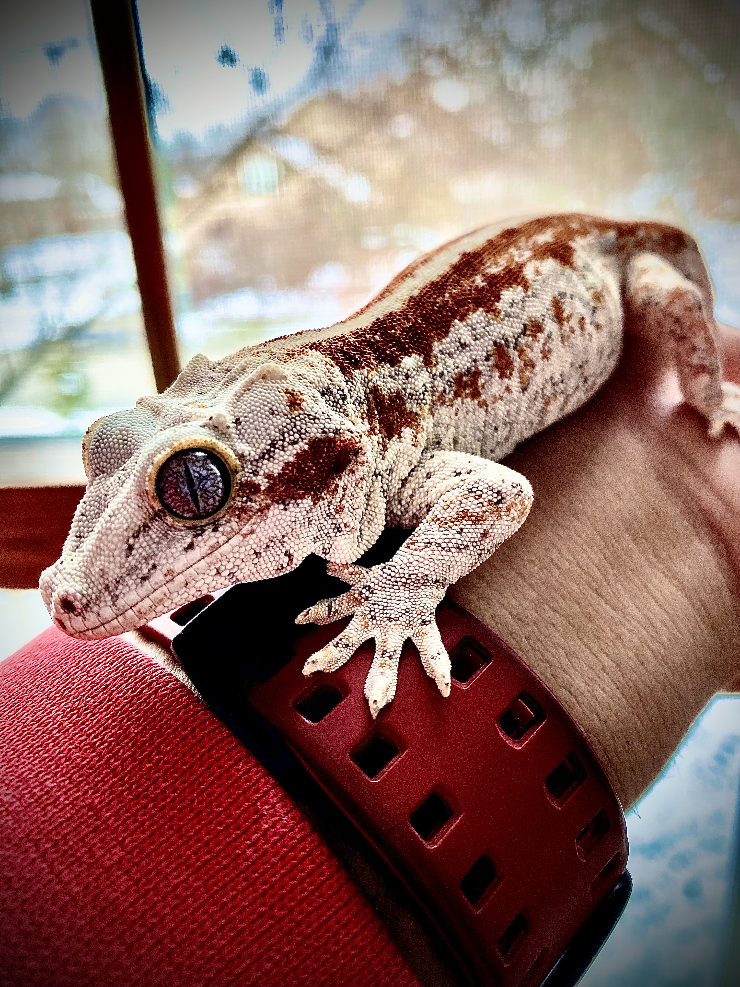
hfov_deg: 54.9
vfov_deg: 69.4
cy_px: 494
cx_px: 370
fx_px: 713
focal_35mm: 25
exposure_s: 1/122
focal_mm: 4.25
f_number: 1.8
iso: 50
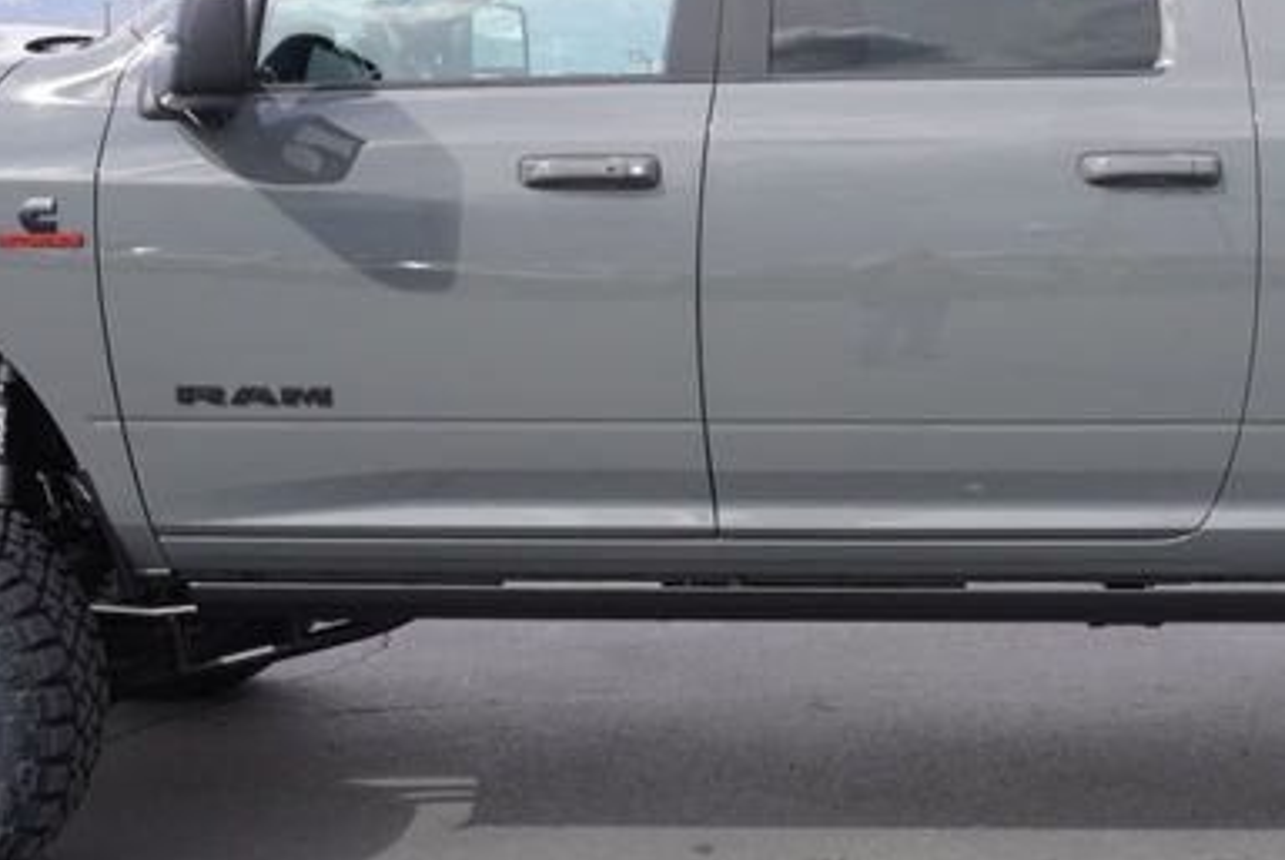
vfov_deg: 21.3
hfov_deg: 30.9
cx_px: 950
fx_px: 2287
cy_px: 455
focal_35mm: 64
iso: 100
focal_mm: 16
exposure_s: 1/160
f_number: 6.3
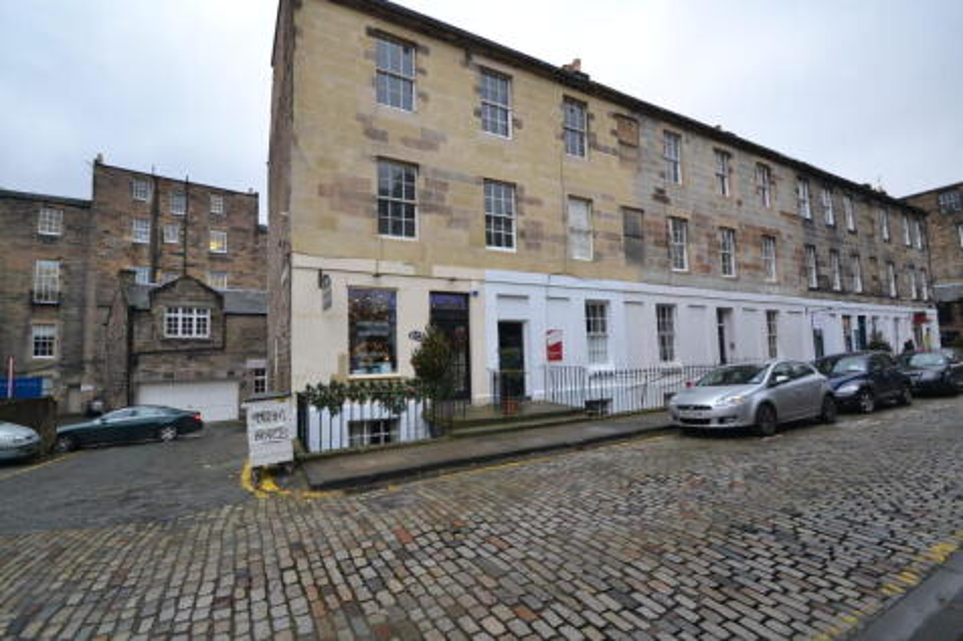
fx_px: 401
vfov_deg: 77.3
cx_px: 482
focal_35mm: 15
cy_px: 320
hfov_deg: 100.4
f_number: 5.6
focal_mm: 10
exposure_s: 1/125
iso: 400
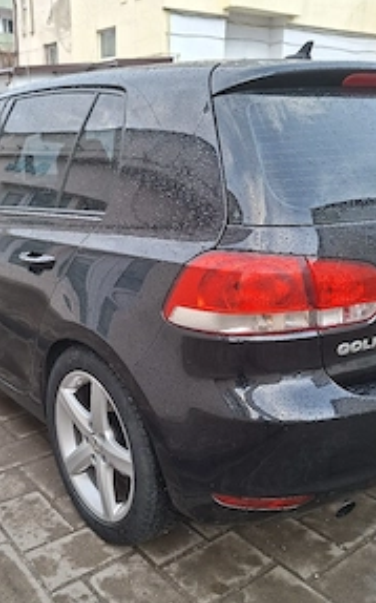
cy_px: 340
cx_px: 160
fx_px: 558
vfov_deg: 56.6
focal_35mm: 34
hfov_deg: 37.1
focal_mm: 5.54
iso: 64
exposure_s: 1/100
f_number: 1.8
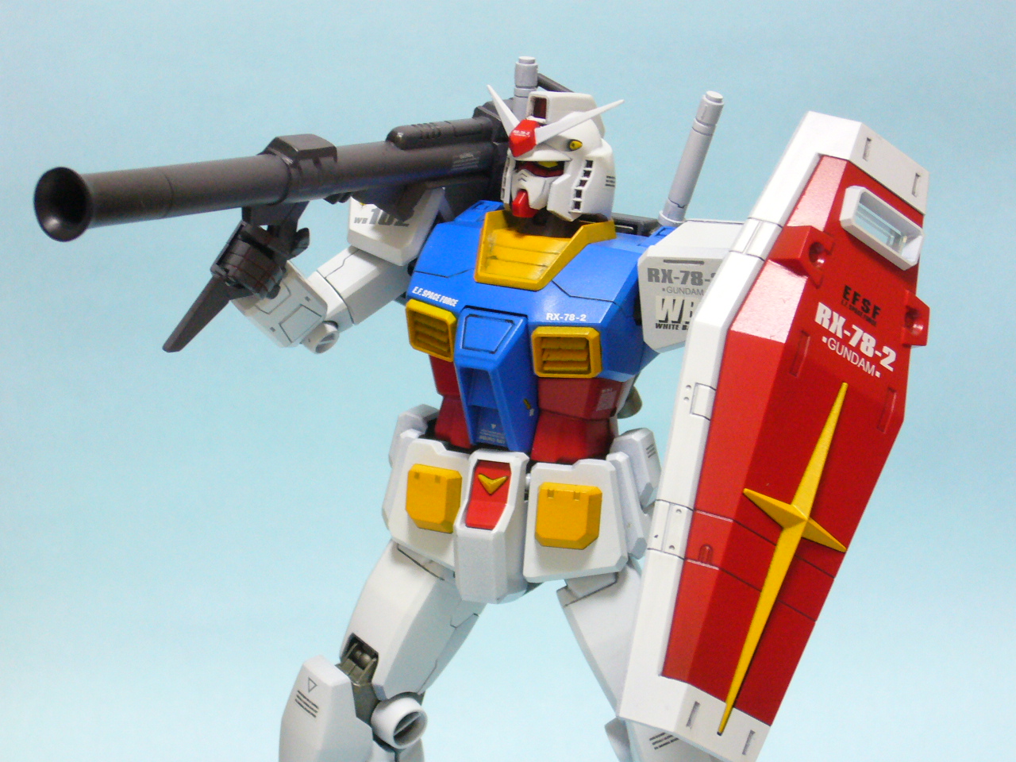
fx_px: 2730
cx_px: 508
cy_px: 381
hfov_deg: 21.1
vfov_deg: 15.9
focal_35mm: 93
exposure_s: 1/4
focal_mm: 15.4
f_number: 4.6
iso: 200
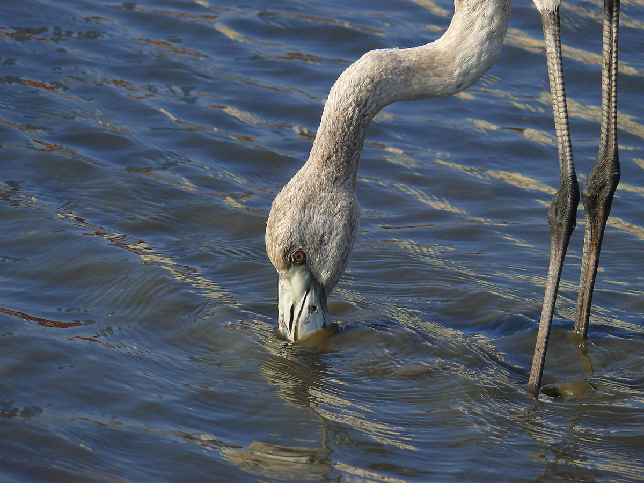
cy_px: 242
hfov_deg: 4.7
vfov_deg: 3.5
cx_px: 322
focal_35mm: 420
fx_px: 7814
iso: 100
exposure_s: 1/800
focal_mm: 88.8
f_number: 4.5
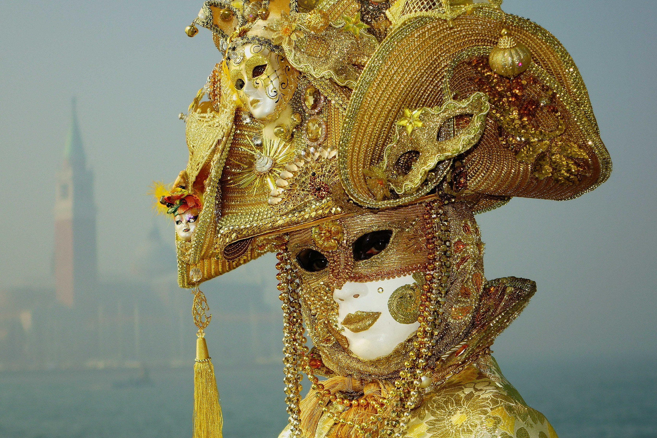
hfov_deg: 18.8
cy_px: 219
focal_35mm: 109
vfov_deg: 12.6
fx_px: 1989
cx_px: 328
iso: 200
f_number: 4.5
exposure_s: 1/2000
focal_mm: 40.05
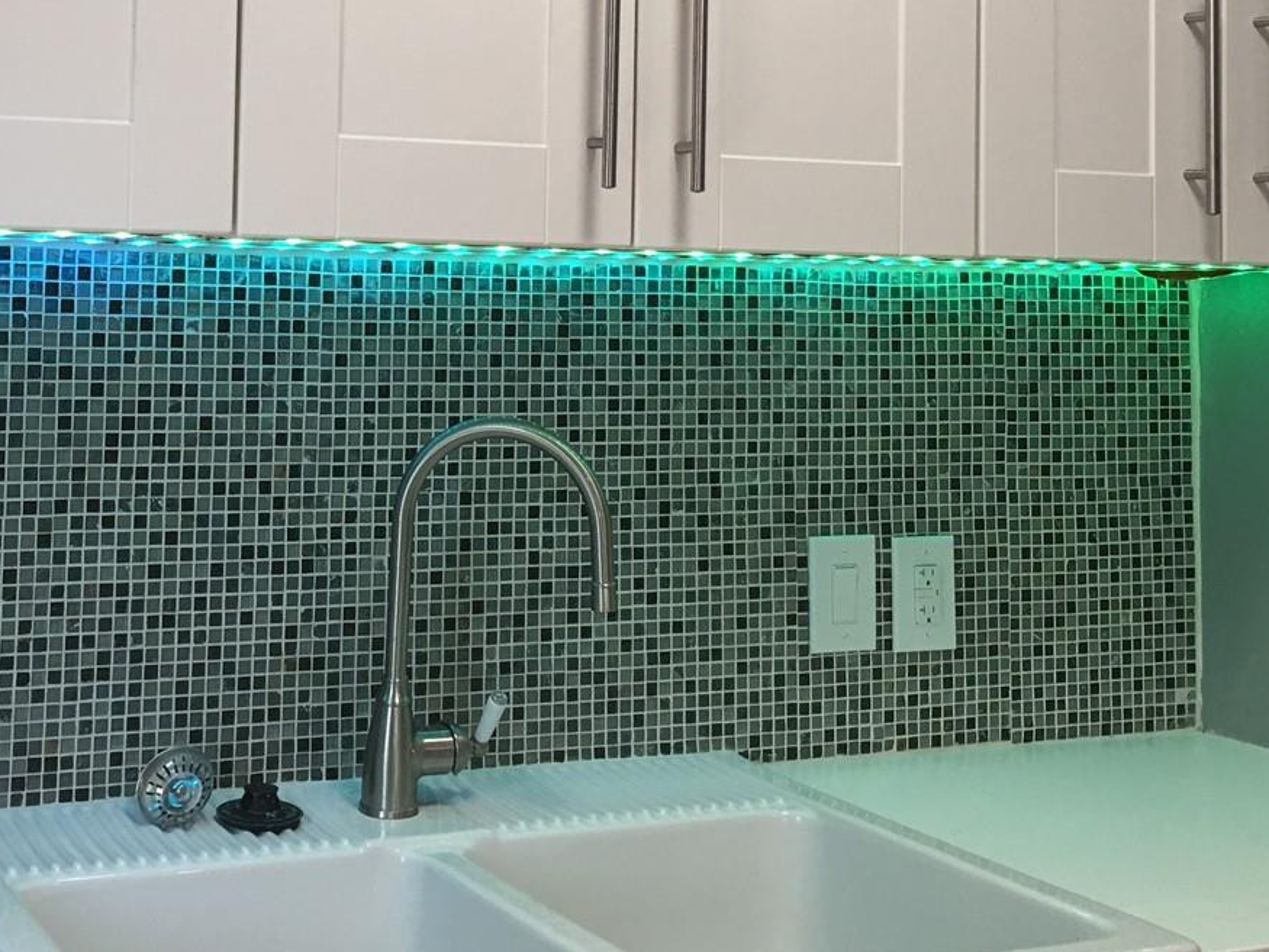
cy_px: 196
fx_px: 1944
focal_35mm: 53
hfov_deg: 35.5
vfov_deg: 27.0
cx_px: 355
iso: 32
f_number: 2.2
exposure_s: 1/30
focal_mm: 4.15
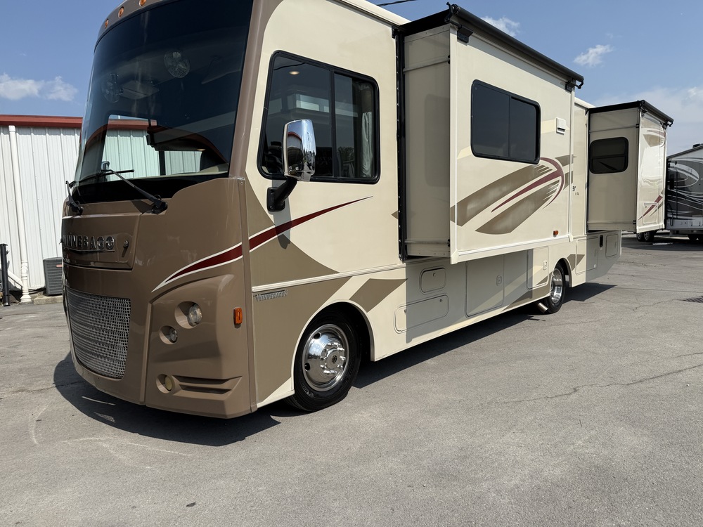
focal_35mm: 24
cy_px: 264
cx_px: 352
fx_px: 487
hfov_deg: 71.6
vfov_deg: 56.8
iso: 80
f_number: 1.78
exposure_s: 1/8130
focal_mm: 6.76
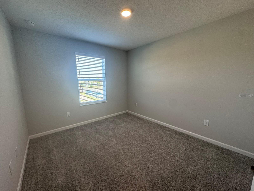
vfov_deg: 85.7
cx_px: 127
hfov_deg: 102.1
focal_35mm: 14
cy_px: 96
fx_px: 103
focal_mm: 2.22
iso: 160
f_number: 2.2
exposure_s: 1/120
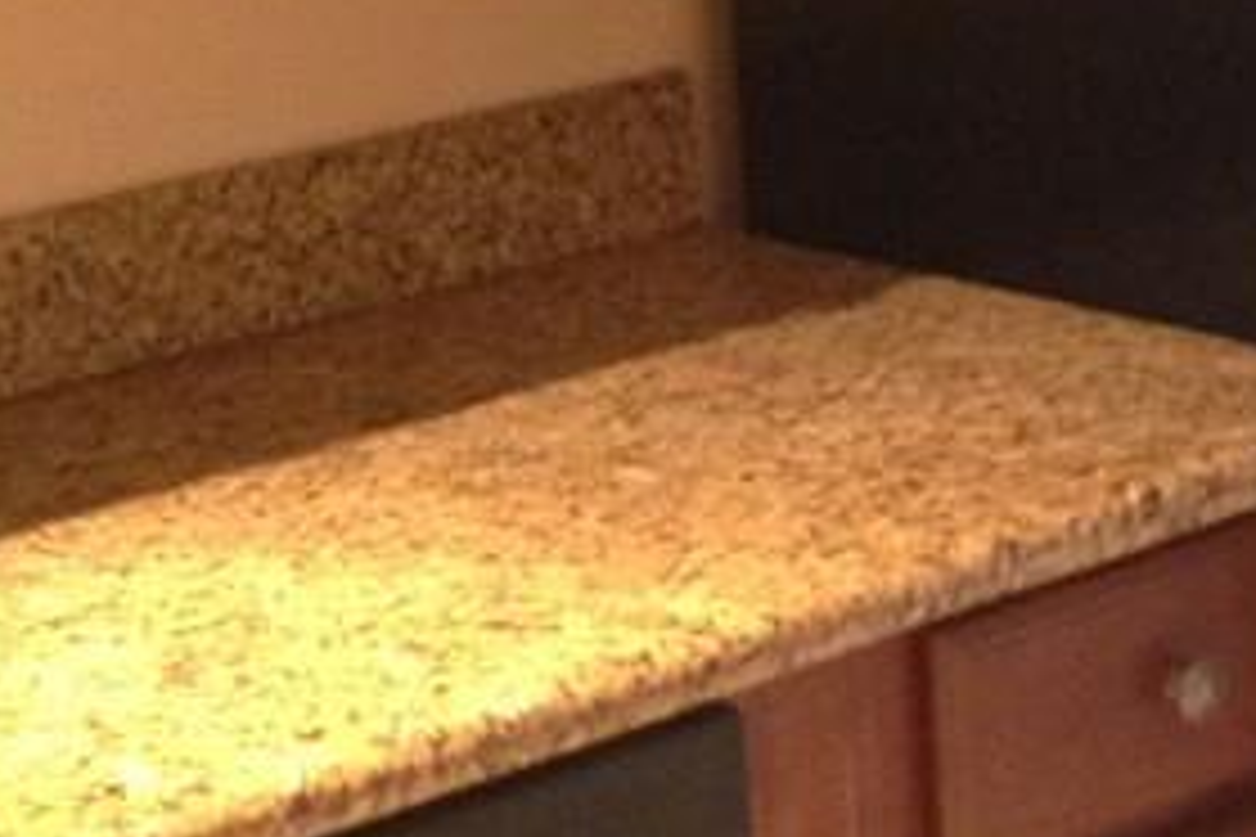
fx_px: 4396
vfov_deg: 10.8
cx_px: 810
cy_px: 14
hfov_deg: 16.2
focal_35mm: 126
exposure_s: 1/20
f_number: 2.4
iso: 320
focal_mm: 4.13
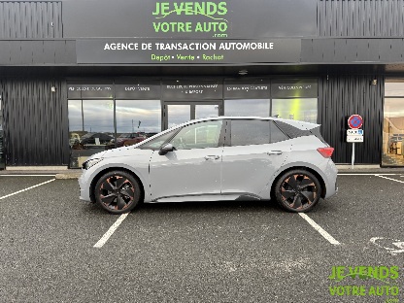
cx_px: 202
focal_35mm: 24
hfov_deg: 71.6
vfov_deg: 56.8
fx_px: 280
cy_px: 152
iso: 160
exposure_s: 1/121
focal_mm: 6.76
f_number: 1.78
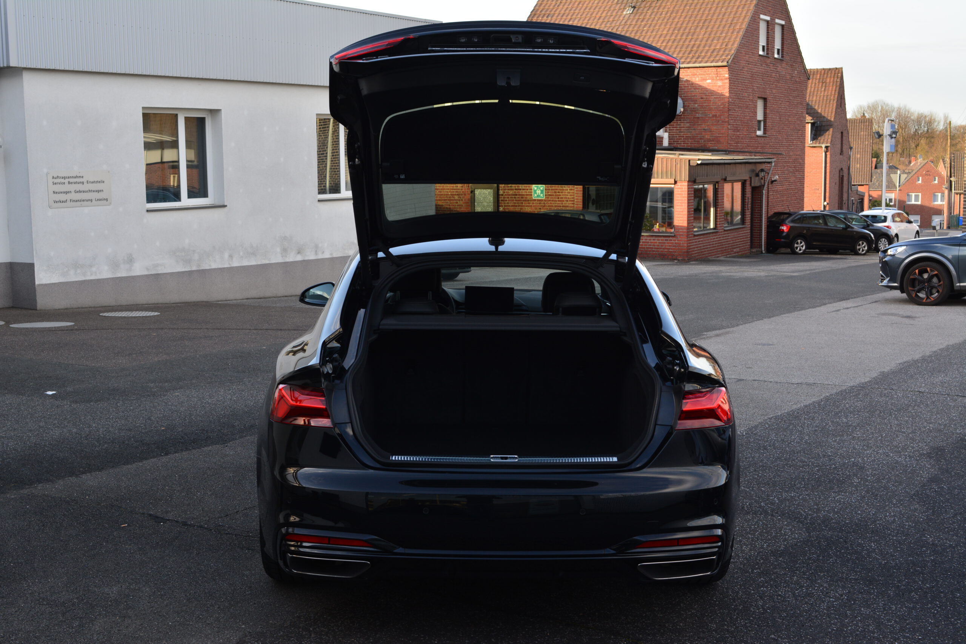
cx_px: 483
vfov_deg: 28.9
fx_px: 1248
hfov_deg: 42.3
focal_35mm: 46
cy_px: 322
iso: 200
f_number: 10
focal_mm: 31
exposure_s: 1/60
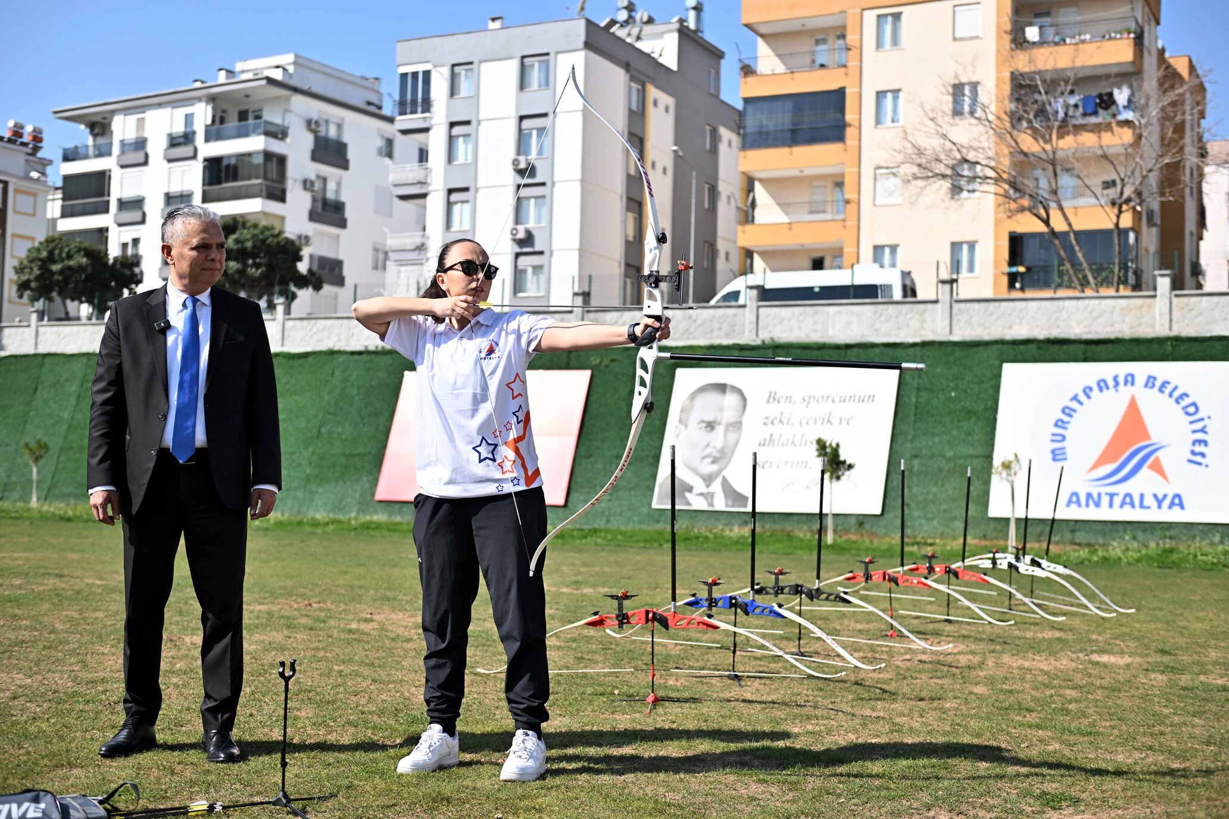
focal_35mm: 45
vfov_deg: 29.9
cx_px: 614
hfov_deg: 43.6
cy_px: 410
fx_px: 1536
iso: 200
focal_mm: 45
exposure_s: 1/3200
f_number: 3.5
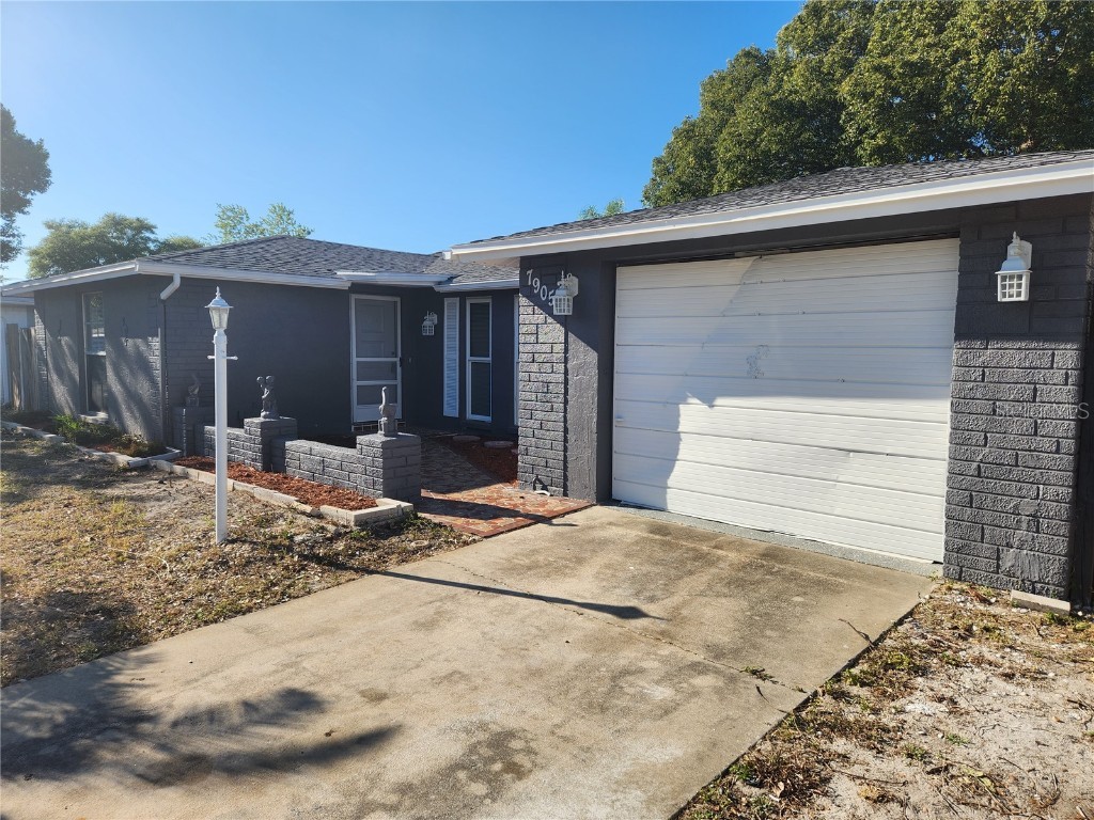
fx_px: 727
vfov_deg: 58.9
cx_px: 547
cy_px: 410
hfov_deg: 73.9
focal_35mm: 23
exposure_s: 1/1445
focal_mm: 5.4
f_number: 1.8
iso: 20
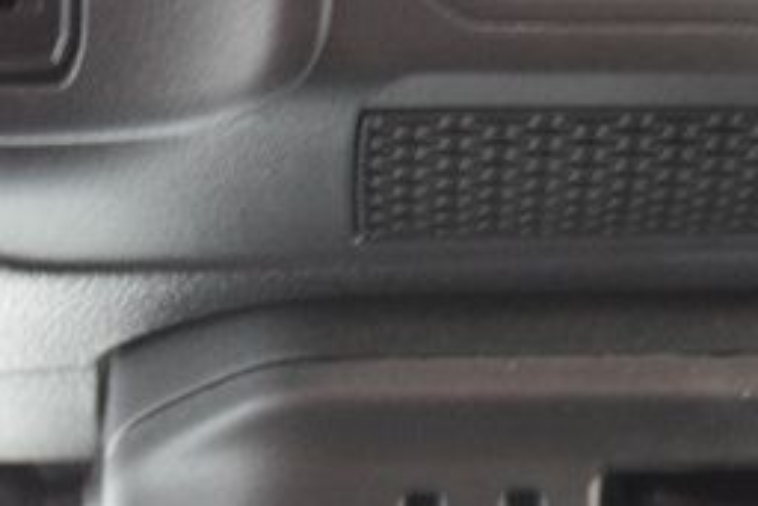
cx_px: 758
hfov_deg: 16.7
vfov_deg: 11.2
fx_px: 2528
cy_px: -84
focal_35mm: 120
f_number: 4.8
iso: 3200
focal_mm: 32
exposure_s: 1/4
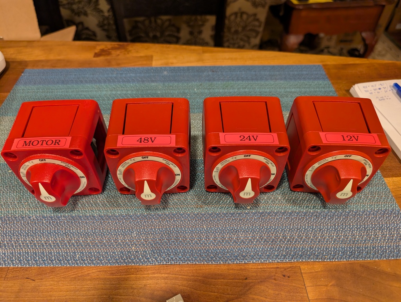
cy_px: 151
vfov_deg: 56.9
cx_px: 200
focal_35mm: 24
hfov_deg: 71.5
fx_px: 278
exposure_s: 1/30
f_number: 1.68
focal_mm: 6.9
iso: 148
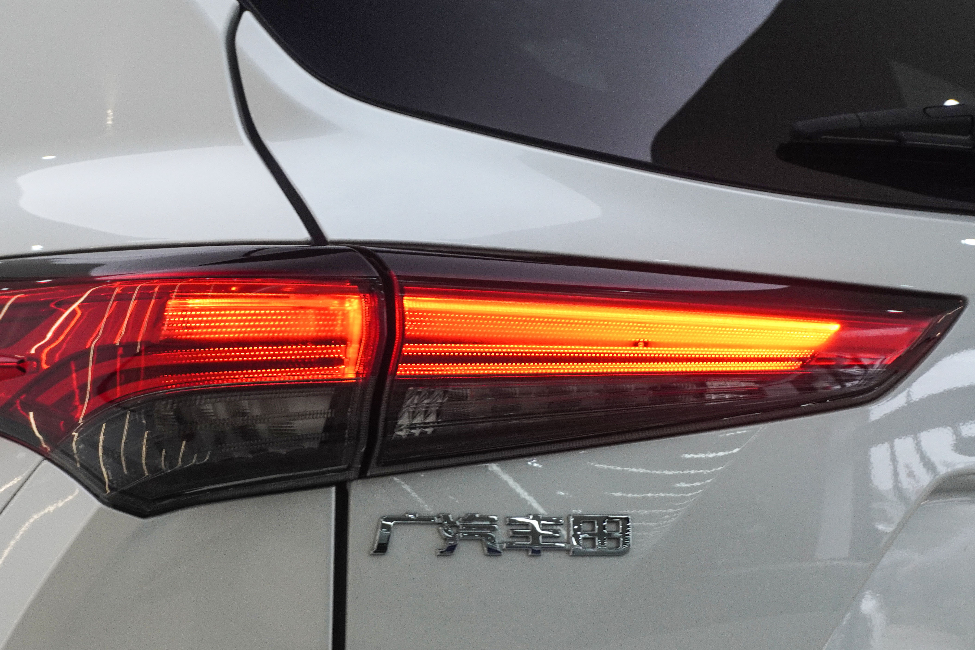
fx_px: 2898
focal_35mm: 107
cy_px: 331
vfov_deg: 12.8
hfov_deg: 19.1
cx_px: 360
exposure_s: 1/80
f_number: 6.3
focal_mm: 50
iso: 640
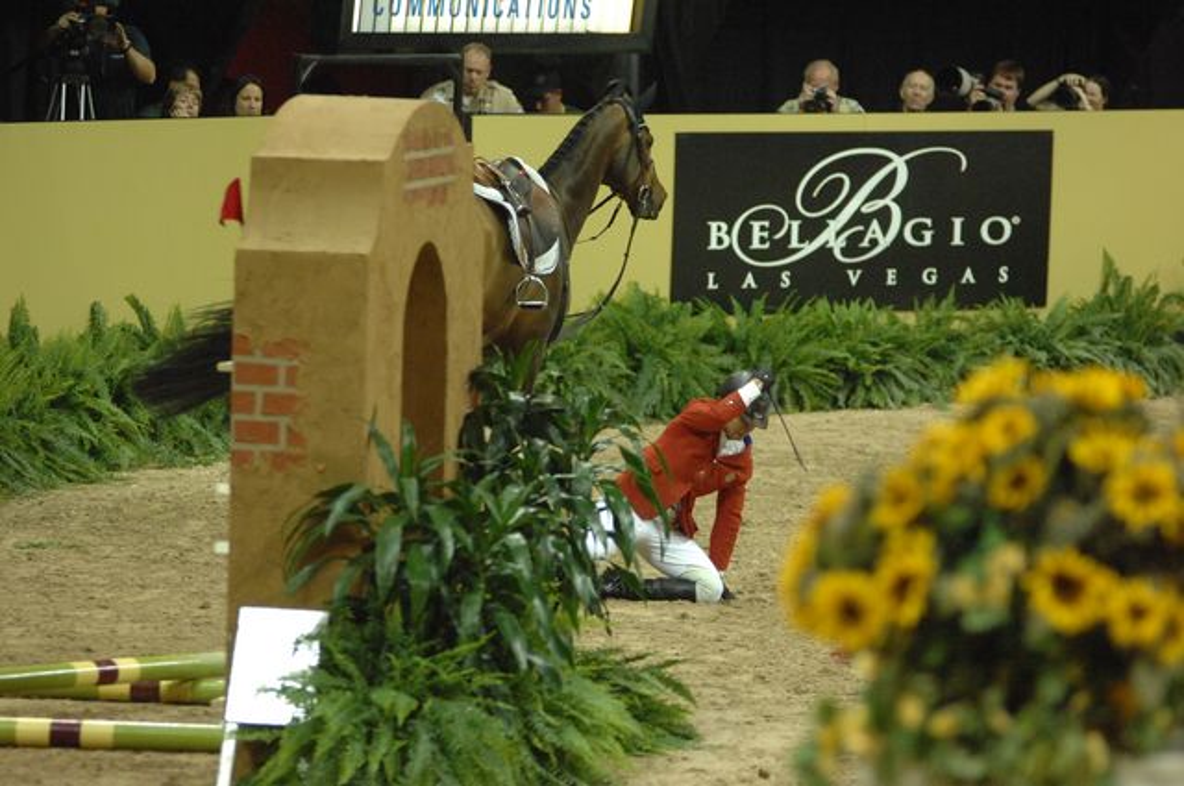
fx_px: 8869
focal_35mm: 270
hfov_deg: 7.6
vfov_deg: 5.1
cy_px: 393
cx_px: 592
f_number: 2.8
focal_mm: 180
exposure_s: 1/320
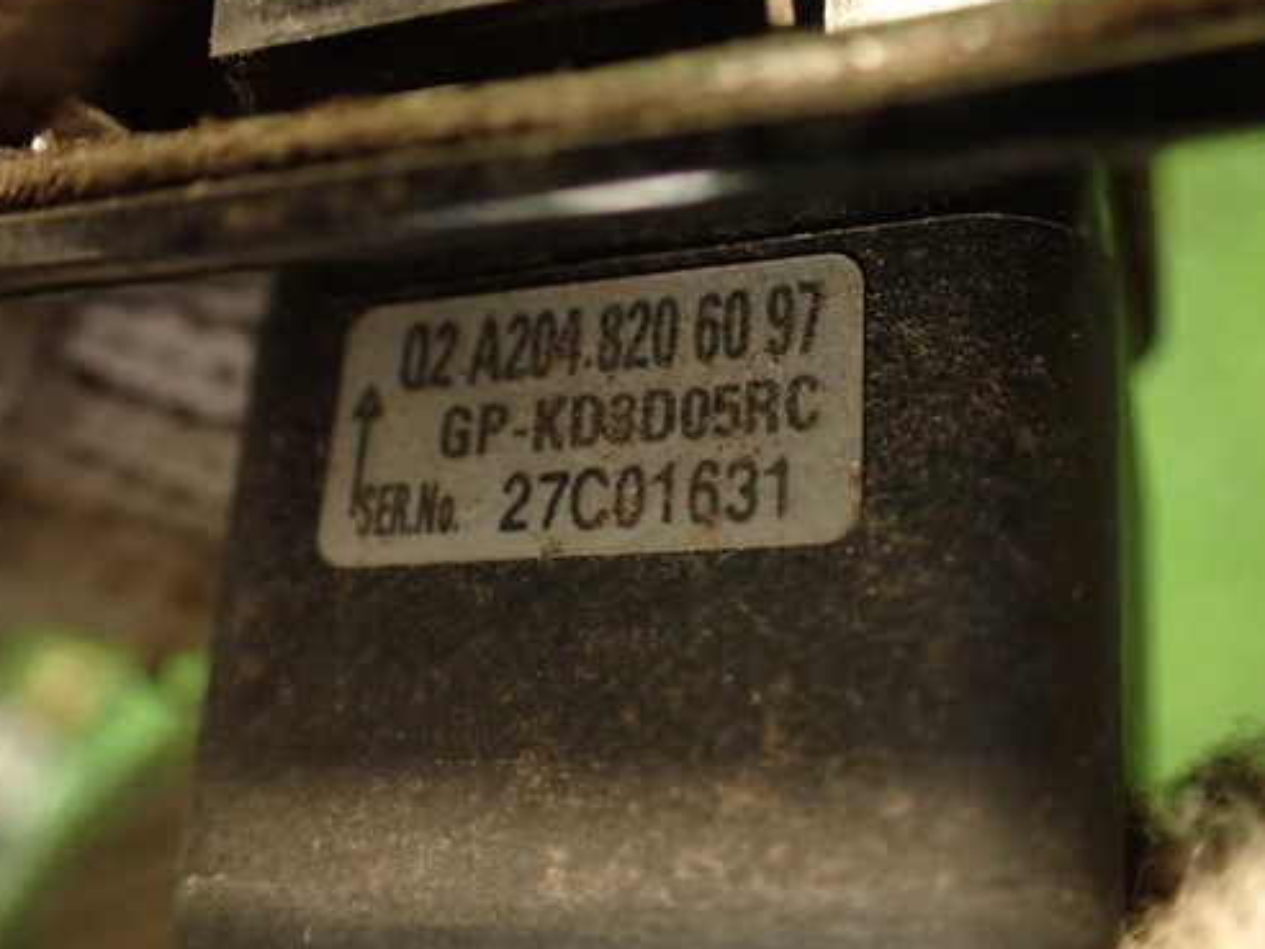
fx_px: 1425
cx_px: 630
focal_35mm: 39
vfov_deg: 36.8
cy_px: 440
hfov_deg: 47.9
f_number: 2.4
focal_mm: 5.79
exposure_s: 1/30
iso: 640
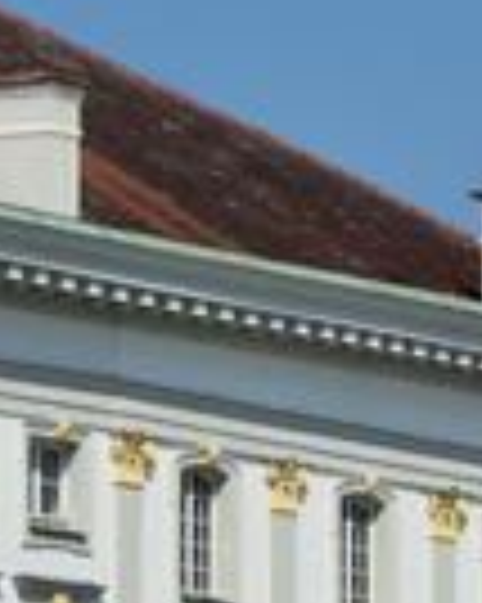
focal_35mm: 596
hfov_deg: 2.6
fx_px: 10640
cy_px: 1080
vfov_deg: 3.2
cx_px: 421
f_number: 9
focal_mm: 98
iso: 100
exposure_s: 1/400
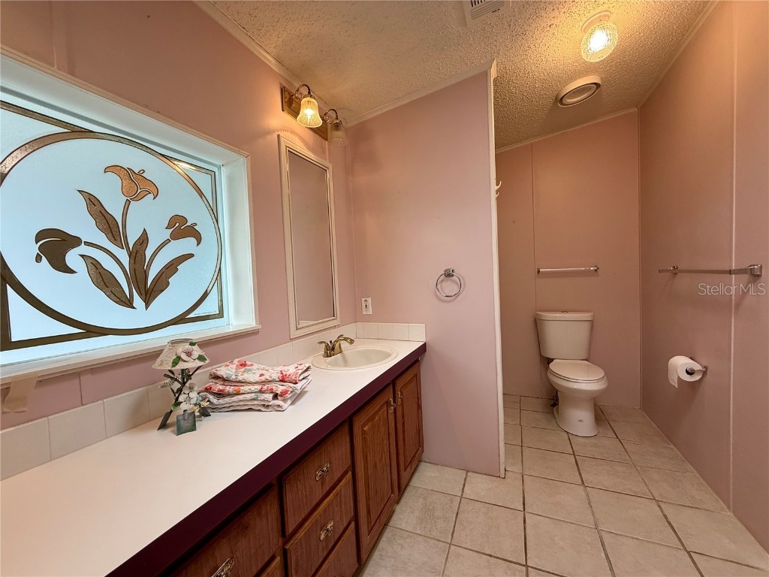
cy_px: 288
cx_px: 384
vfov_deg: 85.7
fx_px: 311
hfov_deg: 102.1
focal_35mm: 14
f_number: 2.2
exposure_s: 1/120
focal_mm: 2.22
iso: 100
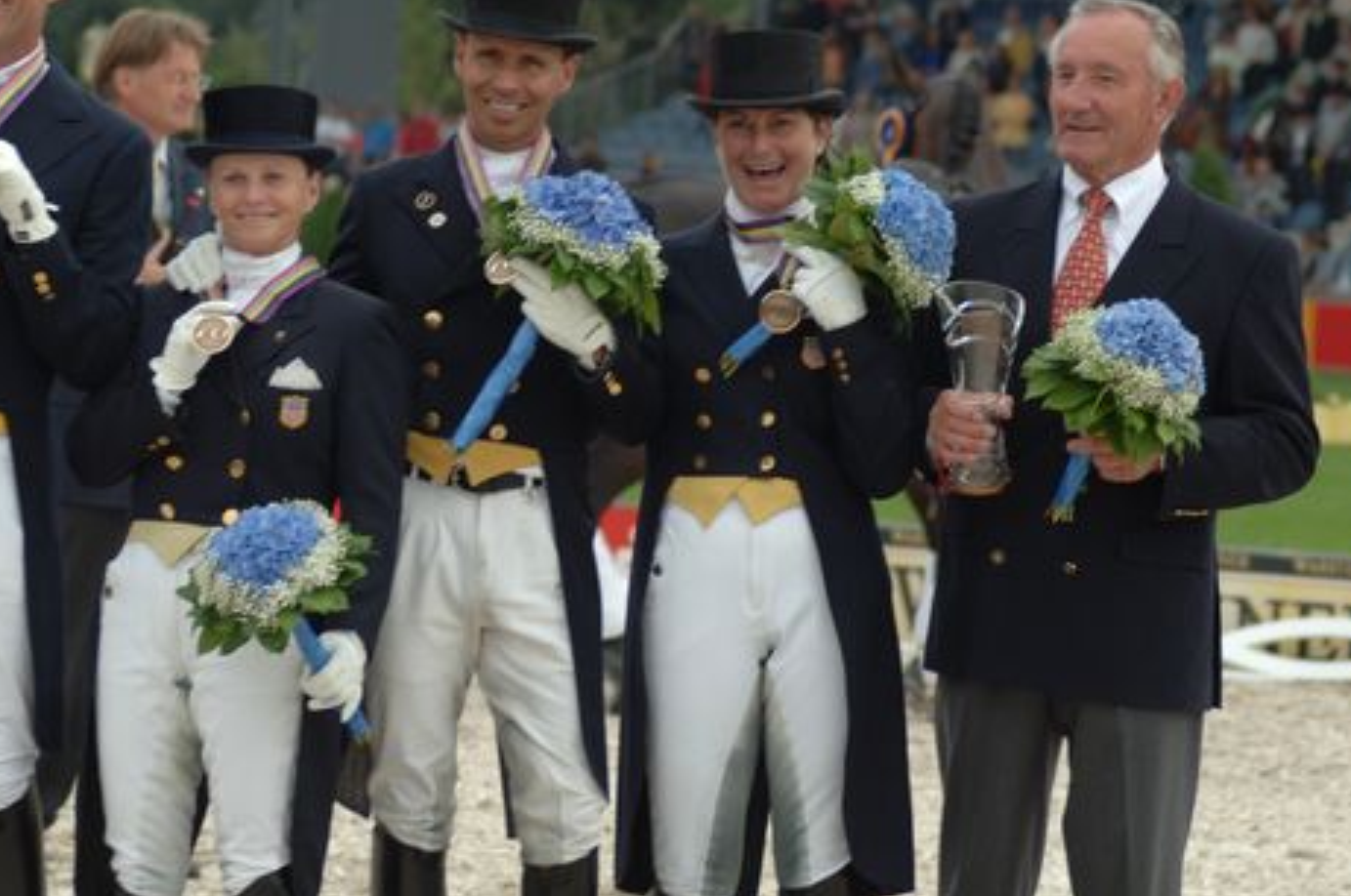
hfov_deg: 8.8
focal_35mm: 233
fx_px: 8732
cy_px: 452
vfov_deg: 5.9
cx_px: 598
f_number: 5.6
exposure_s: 1/320
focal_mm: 112
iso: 200
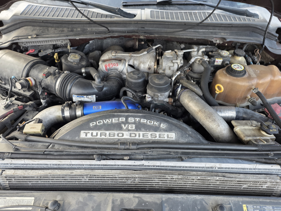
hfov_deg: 73.9
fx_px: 187
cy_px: 106
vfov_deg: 58.9
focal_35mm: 23
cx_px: 140
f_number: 1.7
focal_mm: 6.25
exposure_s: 1/180
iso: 100
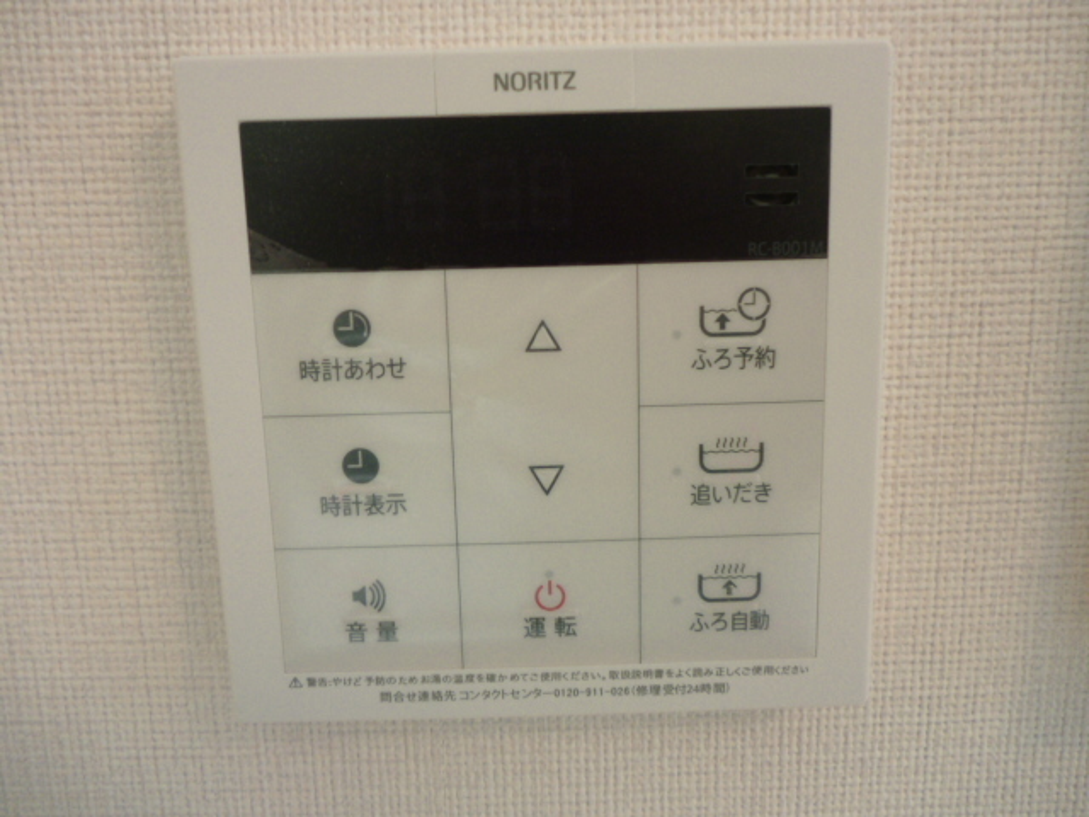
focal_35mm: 28
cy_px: 408
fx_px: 881
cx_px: 544
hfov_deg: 63.4
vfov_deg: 49.7
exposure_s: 1/40
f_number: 3.1
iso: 100
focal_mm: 5
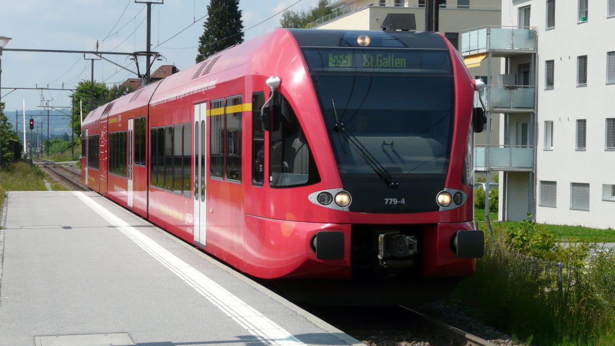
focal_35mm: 89
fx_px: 1451
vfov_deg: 13.6
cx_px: 309
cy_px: 172
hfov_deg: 23.9
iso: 100
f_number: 5.6
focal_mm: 13.3
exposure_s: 1/500
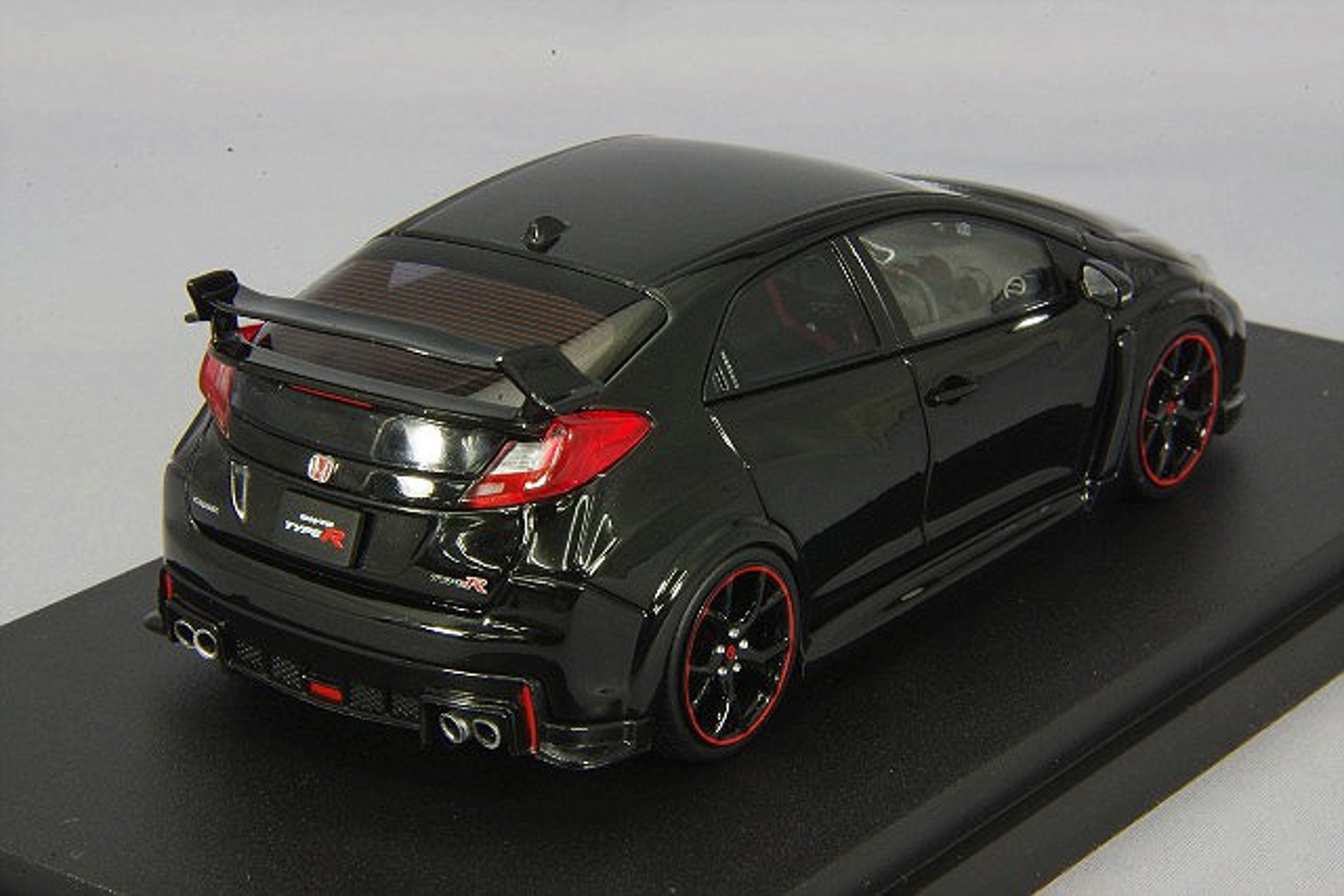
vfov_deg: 12.2
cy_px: 448
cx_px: 672
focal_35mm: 112
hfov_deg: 18.3
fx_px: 4182
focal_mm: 75
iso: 400
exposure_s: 1
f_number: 32
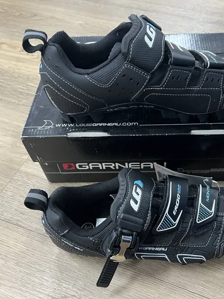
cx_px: 148
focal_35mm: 35
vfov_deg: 52.6
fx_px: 302
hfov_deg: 40.2
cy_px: 149
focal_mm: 5.7
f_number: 1.5
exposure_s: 1/50
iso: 250
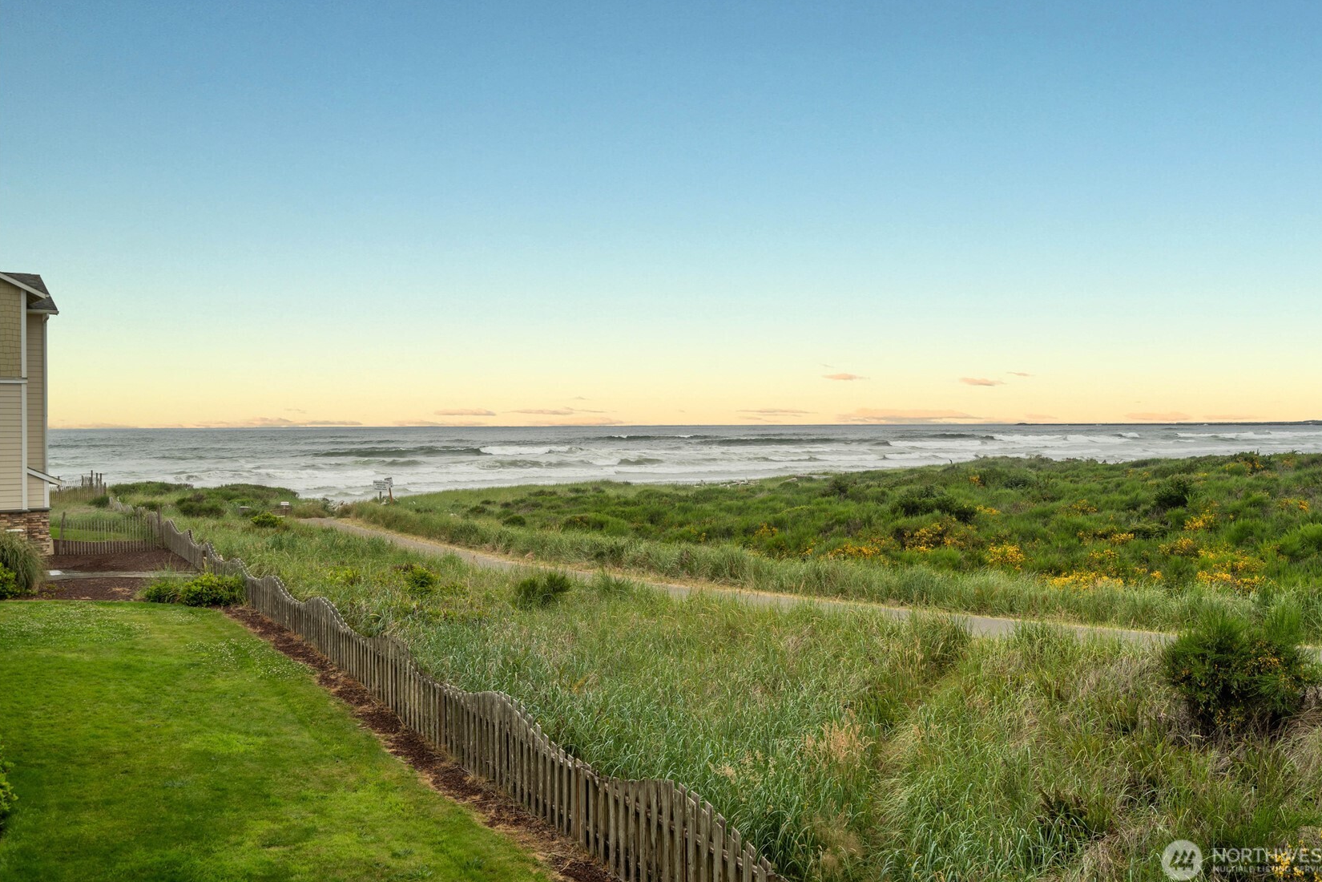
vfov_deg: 36.9
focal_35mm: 36
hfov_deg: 53.1
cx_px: 677
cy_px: 437
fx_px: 1322
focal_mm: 35
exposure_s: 1/50
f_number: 7.1
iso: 100
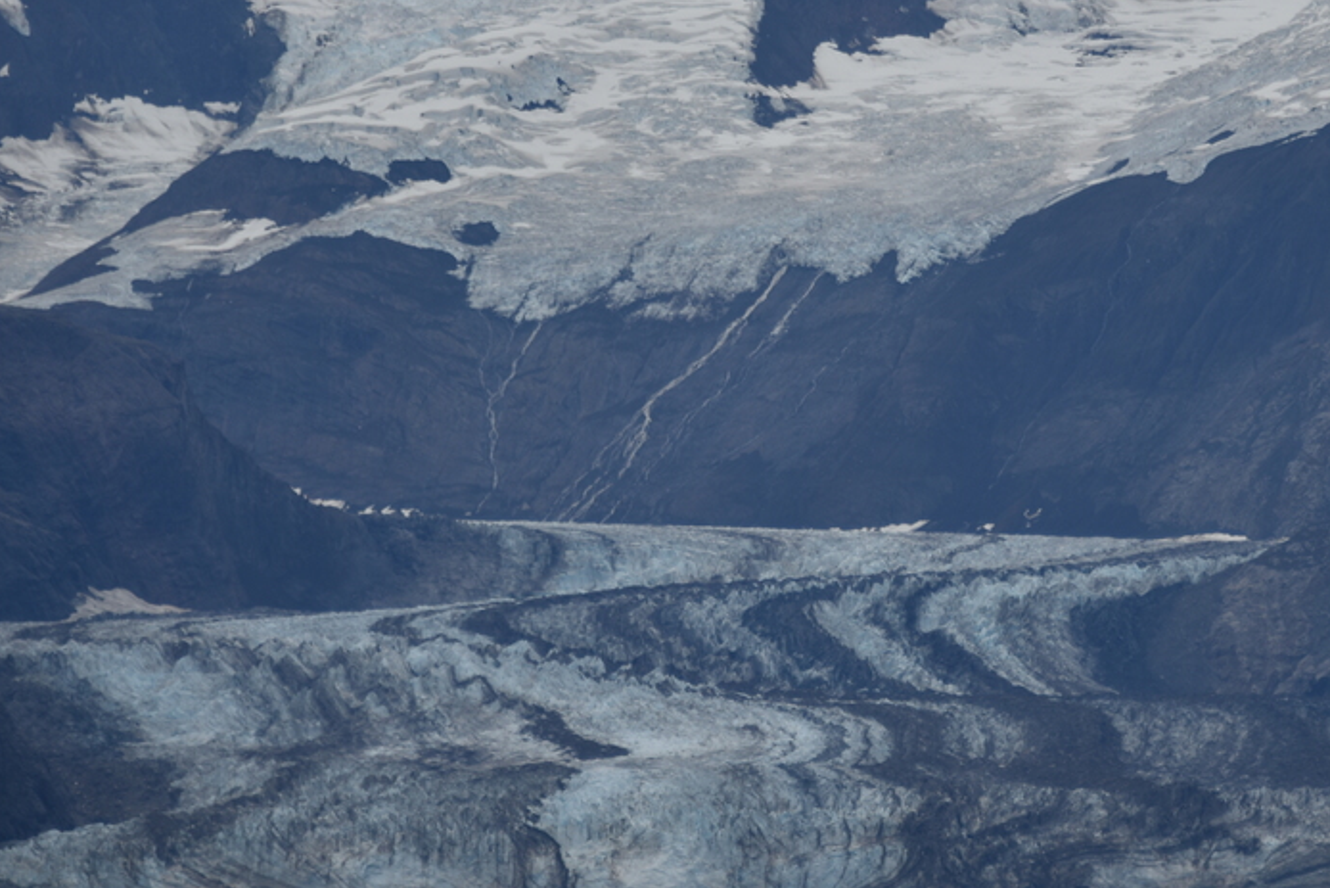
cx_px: 975
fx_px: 12267
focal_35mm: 332
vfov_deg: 4.1
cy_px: 186
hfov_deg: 6.2
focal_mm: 180
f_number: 5.6
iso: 125
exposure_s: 1/400
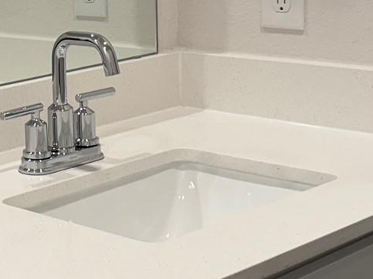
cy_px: 65
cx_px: -102
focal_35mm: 101
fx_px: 1088
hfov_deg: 18.2
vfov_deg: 14.6
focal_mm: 6.76
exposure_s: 1/120
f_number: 1.78
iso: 160
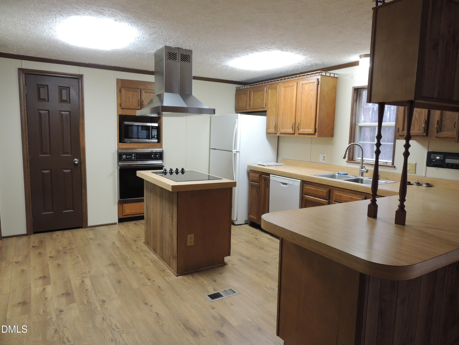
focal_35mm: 24
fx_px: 318
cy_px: 172
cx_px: 230
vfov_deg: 56.8
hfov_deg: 71.6
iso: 320
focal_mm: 4.3
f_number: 3
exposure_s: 1/30
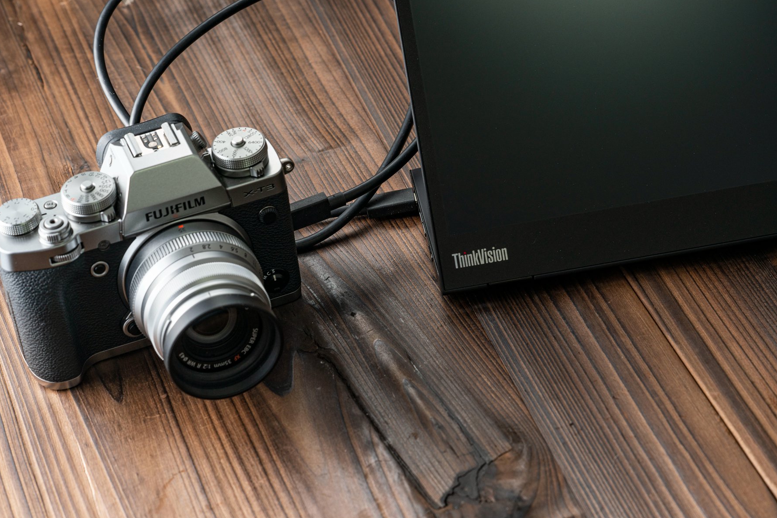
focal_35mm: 91
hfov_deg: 22.4
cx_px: 389
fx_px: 1964
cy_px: 259
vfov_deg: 15.0
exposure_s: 1/50
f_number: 9
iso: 320
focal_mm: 90
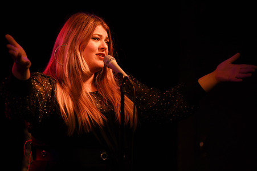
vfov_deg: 7.6
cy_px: 86
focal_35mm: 180
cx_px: 128
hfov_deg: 11.4
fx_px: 1284
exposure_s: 1/250
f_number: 3.2
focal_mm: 180
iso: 2000
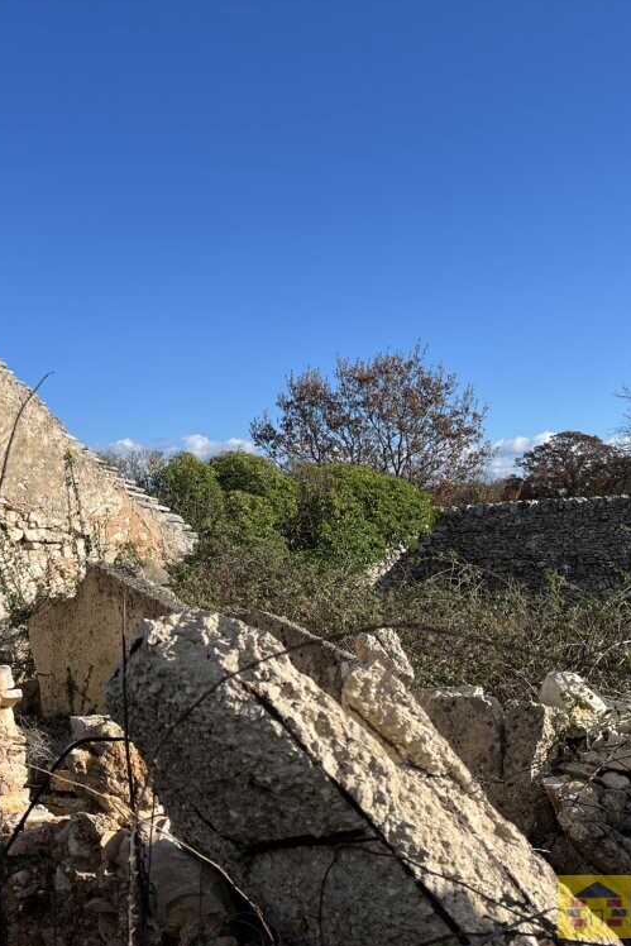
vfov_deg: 51.9
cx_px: 129
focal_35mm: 37
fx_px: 972
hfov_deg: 34.9
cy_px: 478
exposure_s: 1/3623
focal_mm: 5.1
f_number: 1.6
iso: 50
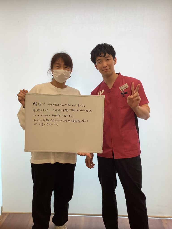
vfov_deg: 58.4
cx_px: 86
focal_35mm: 31
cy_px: 114
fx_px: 205
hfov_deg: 45.4
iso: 80
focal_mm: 3.3
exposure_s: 1/120
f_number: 2.4
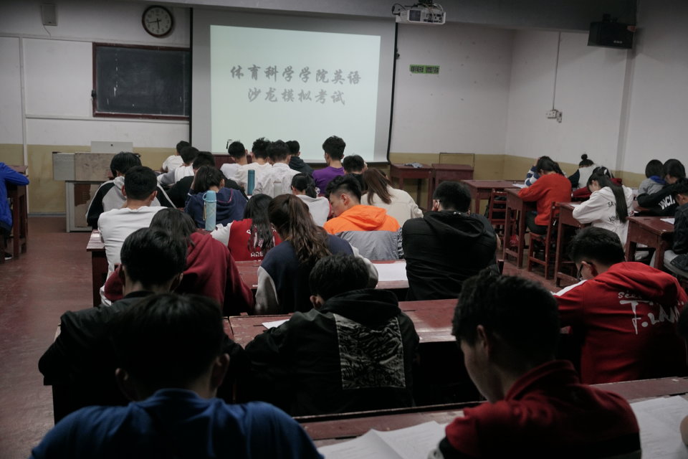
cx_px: 344
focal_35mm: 36
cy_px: 230
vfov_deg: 36.9
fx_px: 688
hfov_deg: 53.1
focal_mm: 24
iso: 320
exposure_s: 1/40
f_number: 3.2
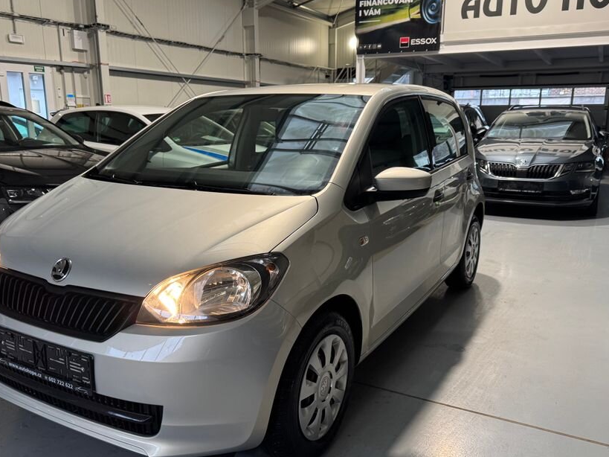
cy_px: 244
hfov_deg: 60.0
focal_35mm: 30
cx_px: 304
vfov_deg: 46.8
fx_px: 528
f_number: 1.78
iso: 200
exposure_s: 1/79
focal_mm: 6.76
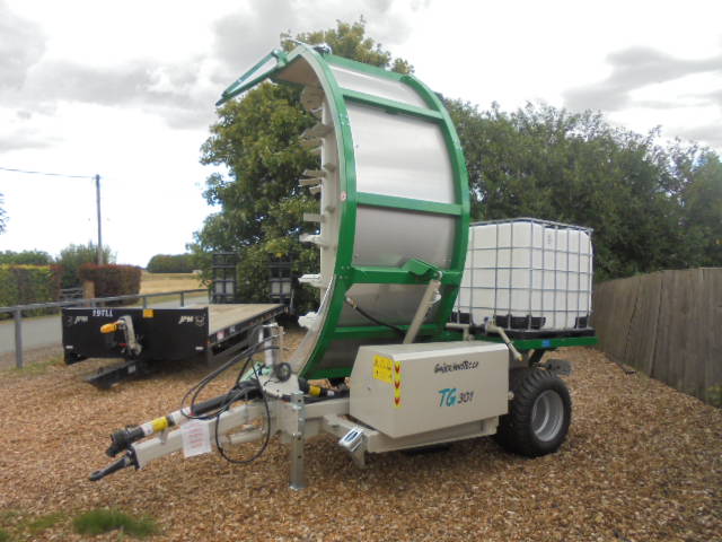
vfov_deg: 53.1
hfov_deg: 67.3
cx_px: 361
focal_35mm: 26
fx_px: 542
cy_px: 271
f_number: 3.5
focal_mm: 4.6
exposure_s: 1/250
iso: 100
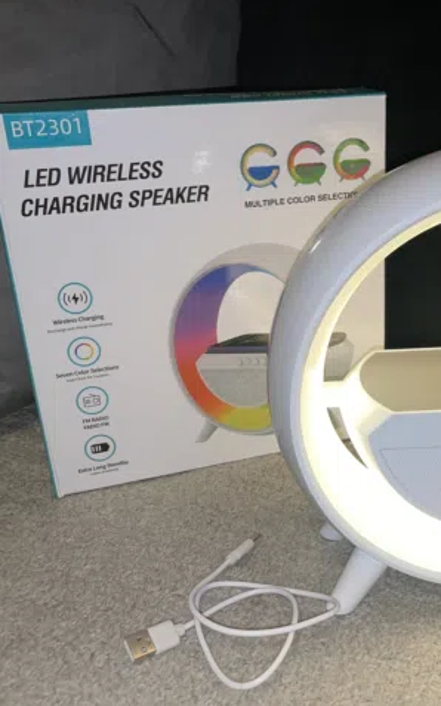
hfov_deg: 33.9
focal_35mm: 37
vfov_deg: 52.8
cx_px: 320
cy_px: 352
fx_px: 712
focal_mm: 4.2
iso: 32
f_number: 1.6
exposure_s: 1/15
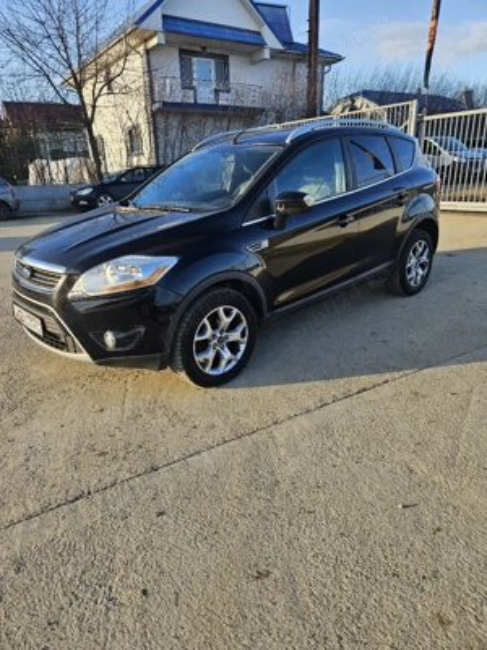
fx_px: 431
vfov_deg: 73.9
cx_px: 244
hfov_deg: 58.9
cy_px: 325
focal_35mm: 23
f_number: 1.8
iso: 25
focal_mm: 5.4
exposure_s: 1/345
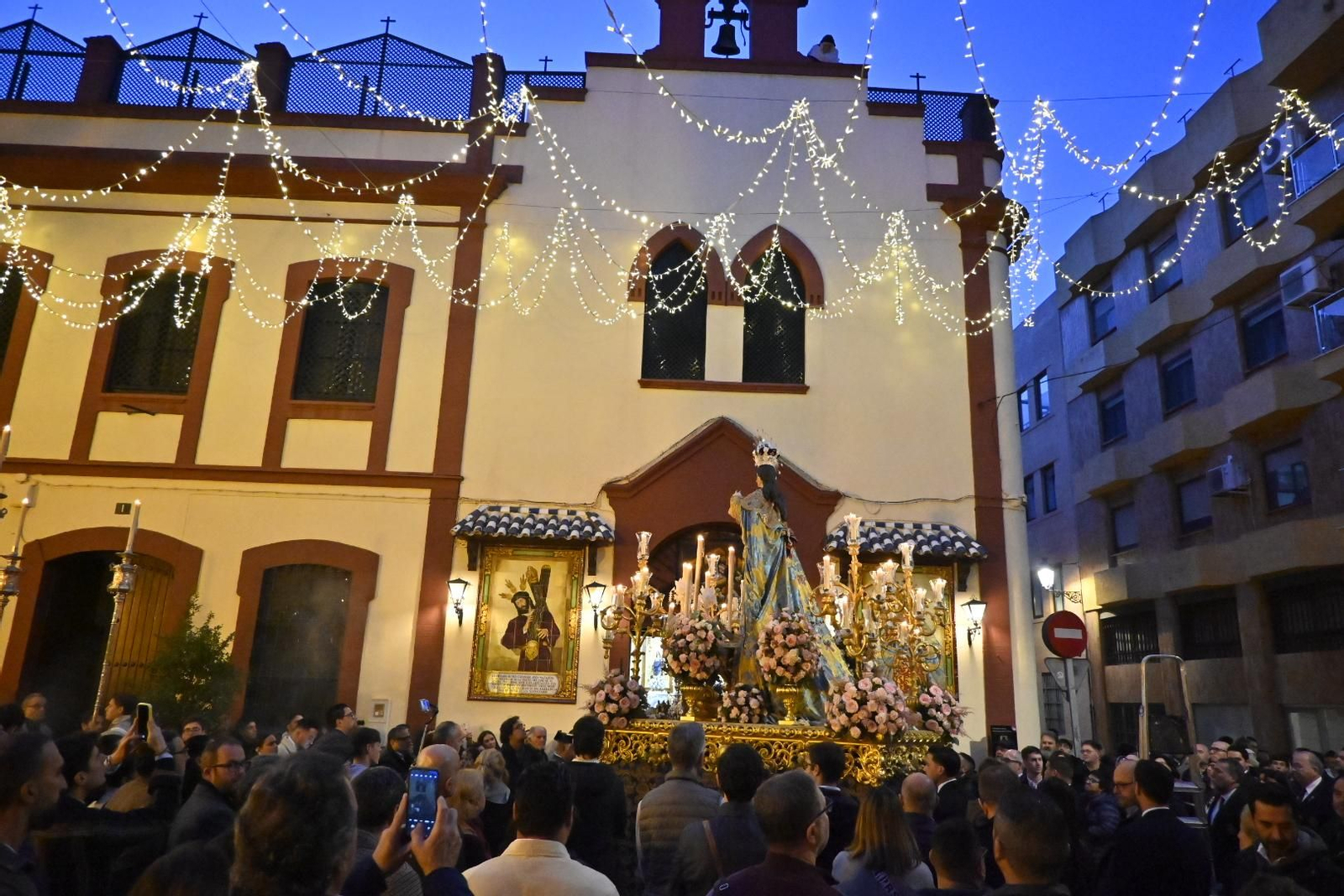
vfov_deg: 53.1
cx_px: 672
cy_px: 448
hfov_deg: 73.7
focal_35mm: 24
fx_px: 896
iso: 6400
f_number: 3.5
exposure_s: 1/160
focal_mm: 16
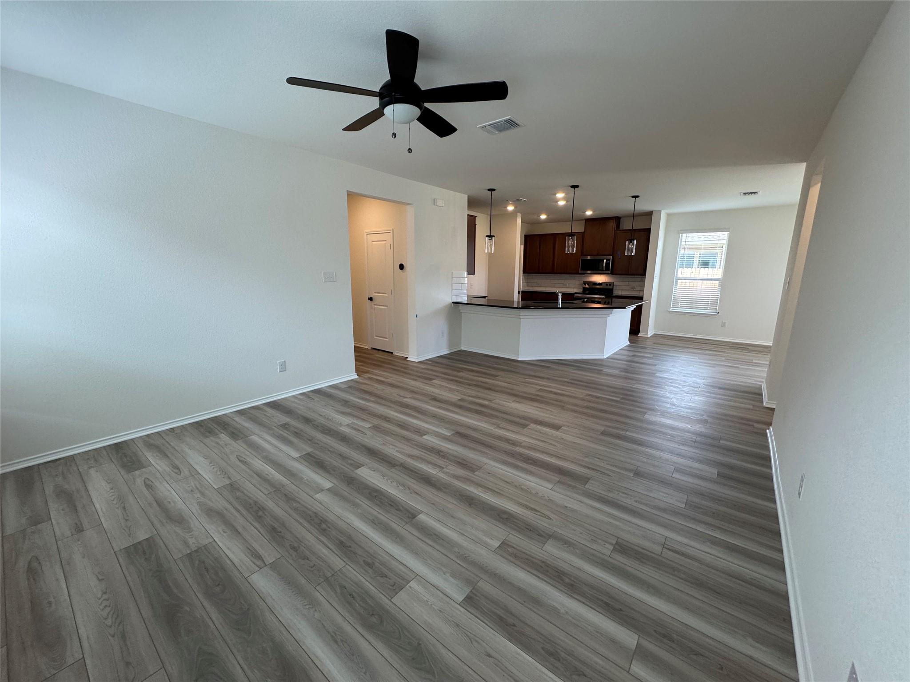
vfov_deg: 85.7
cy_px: 341
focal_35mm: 14
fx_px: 368
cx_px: 455
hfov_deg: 102.1
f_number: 2.2
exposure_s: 1/120
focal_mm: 2.22
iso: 160
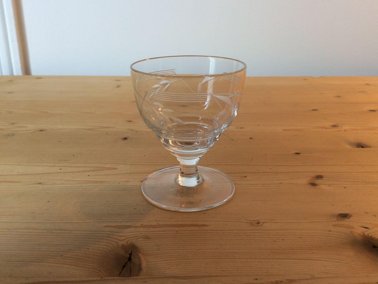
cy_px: 143
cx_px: 194
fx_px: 360
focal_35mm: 33
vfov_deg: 42.9
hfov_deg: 55.4
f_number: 2.4
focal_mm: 3.3
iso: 50
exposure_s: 1/50
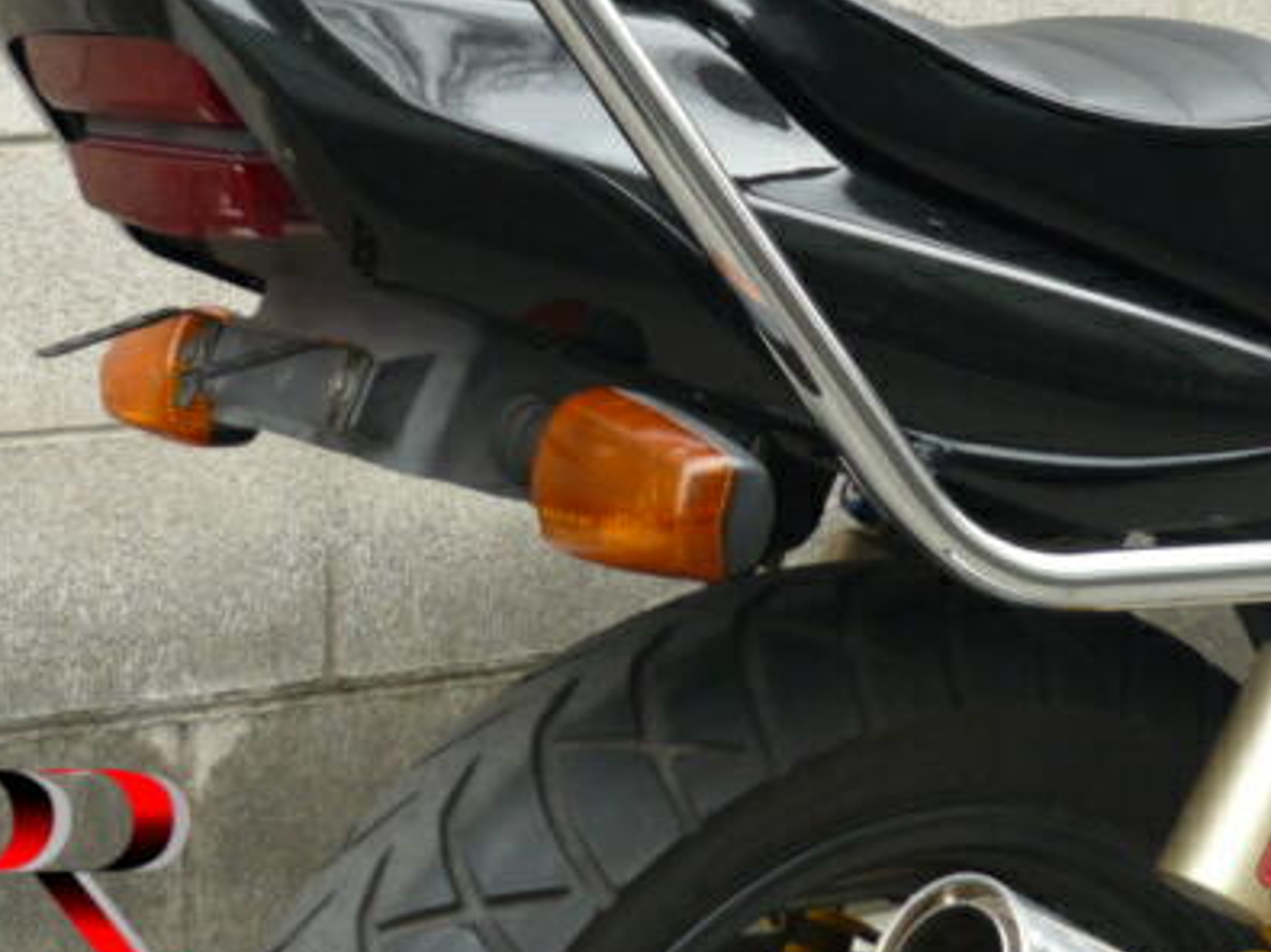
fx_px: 3450
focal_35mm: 94
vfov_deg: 15.7
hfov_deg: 20.8
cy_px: 277
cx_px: 862
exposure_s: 1/160
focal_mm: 6
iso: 100
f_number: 2.9
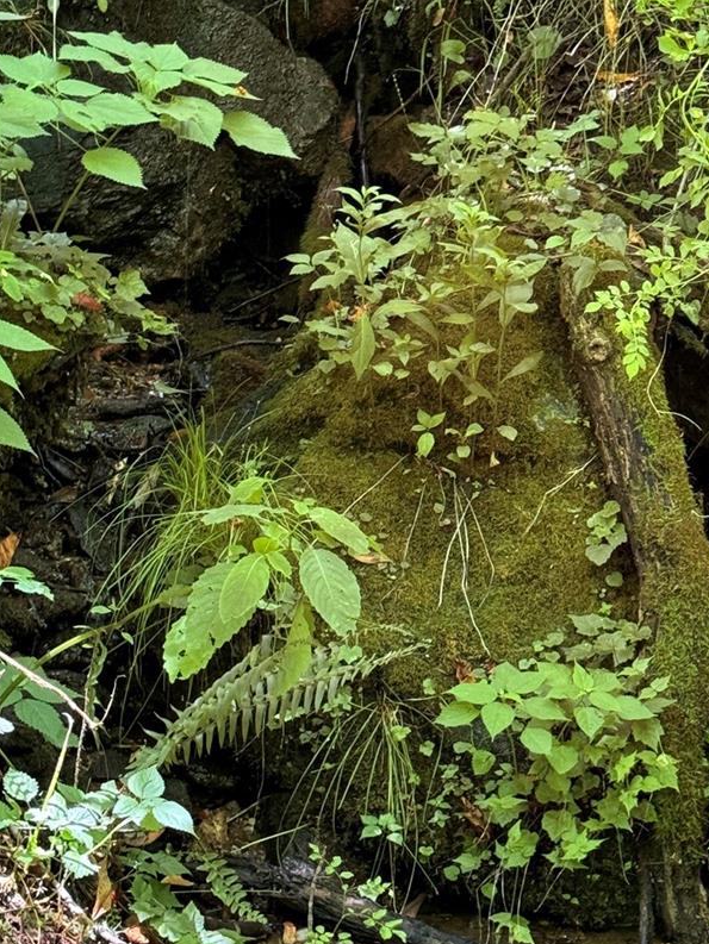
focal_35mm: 93
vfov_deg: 21.1
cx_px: 508
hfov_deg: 15.8
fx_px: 2539
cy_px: 399
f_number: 1.78
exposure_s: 1/40
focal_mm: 6.76
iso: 250
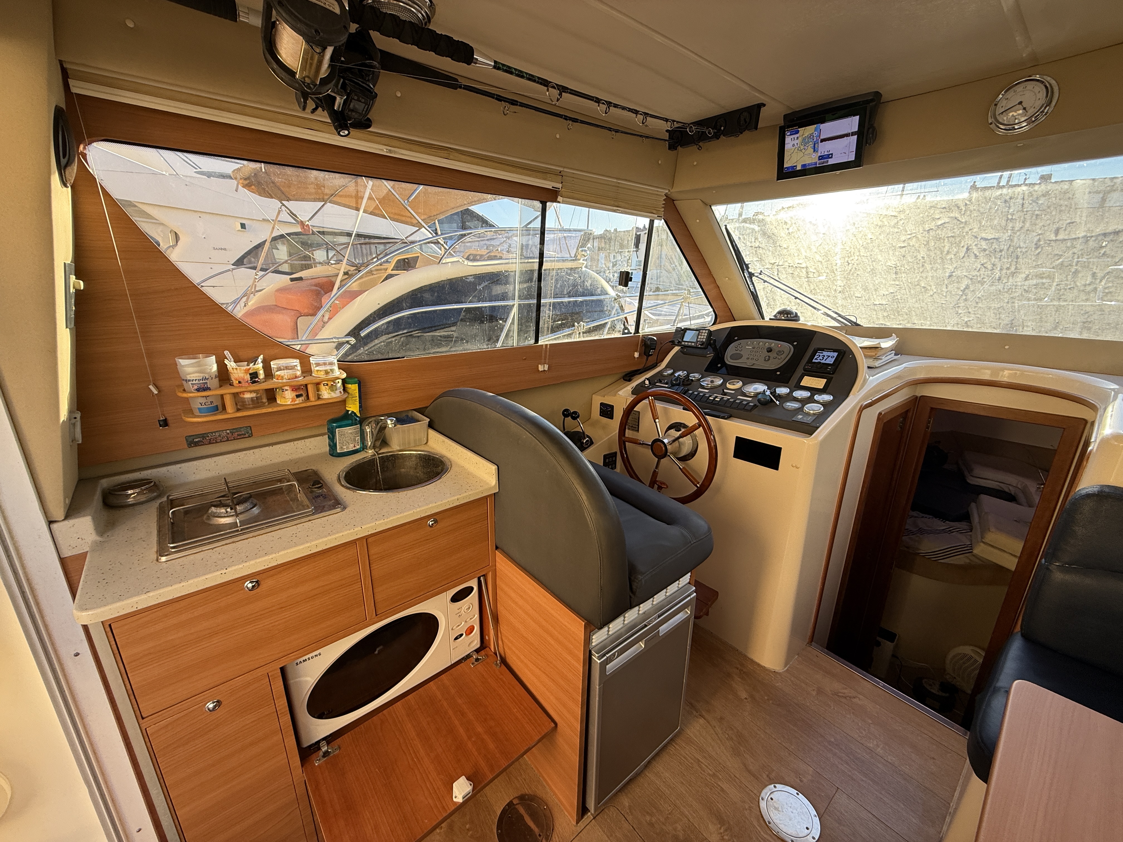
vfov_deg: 85.7
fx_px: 454
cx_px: 562
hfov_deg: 102.1
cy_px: 421
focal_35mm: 14
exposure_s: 1/148
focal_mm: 2.22
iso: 64
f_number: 2.2
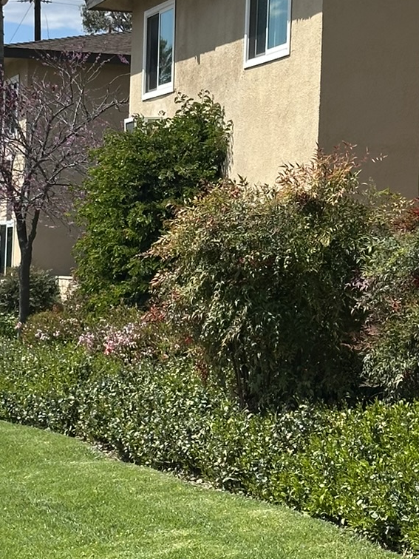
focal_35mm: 130
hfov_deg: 11.4
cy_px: 193
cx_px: 165
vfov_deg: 15.1
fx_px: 2098
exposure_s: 1/4016
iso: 64
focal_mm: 6.86
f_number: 1.78
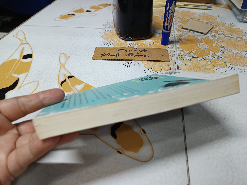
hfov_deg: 71.6
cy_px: 92
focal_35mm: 24
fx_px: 171
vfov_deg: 56.8
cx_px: 124
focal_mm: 5.31
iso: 971
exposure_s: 1/25
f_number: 1.7
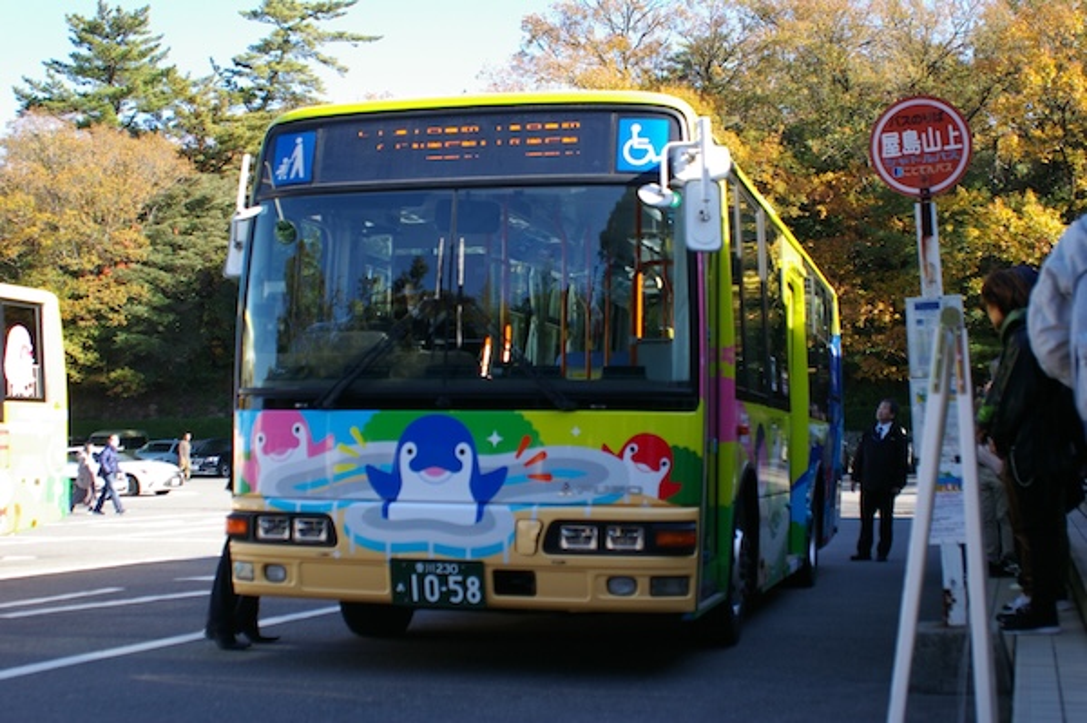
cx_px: 544
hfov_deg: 38.9
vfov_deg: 26.4
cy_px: 362
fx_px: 1539
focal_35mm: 51
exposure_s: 1/750
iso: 400
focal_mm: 34
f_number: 4
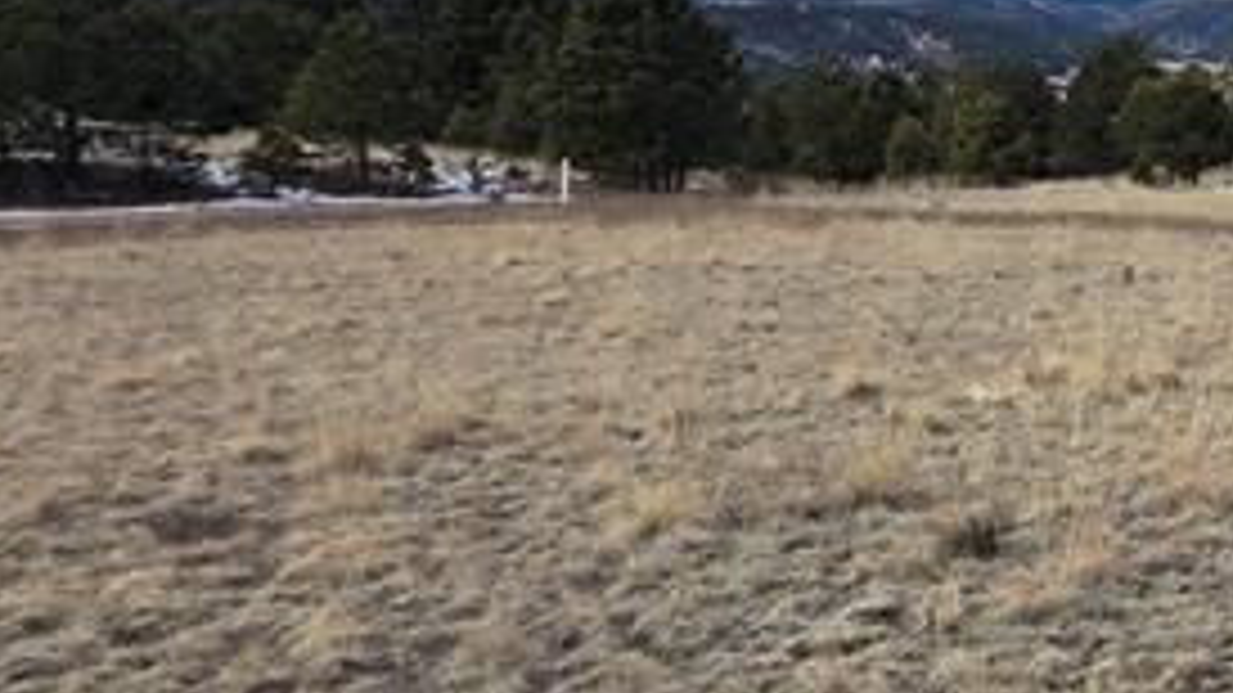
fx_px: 1732
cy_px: 335
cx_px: 1534
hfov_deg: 31.7
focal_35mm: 53
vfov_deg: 22.6
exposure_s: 1/2186
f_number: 1.9
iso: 40
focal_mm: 2.2
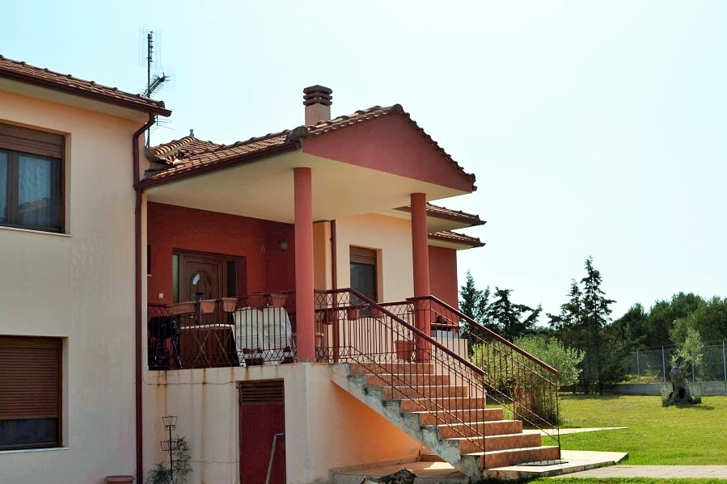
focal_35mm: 50
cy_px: 277
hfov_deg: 39.6
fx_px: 1009
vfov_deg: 27.0
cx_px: 370
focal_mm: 26
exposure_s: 1/200
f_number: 11
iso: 100
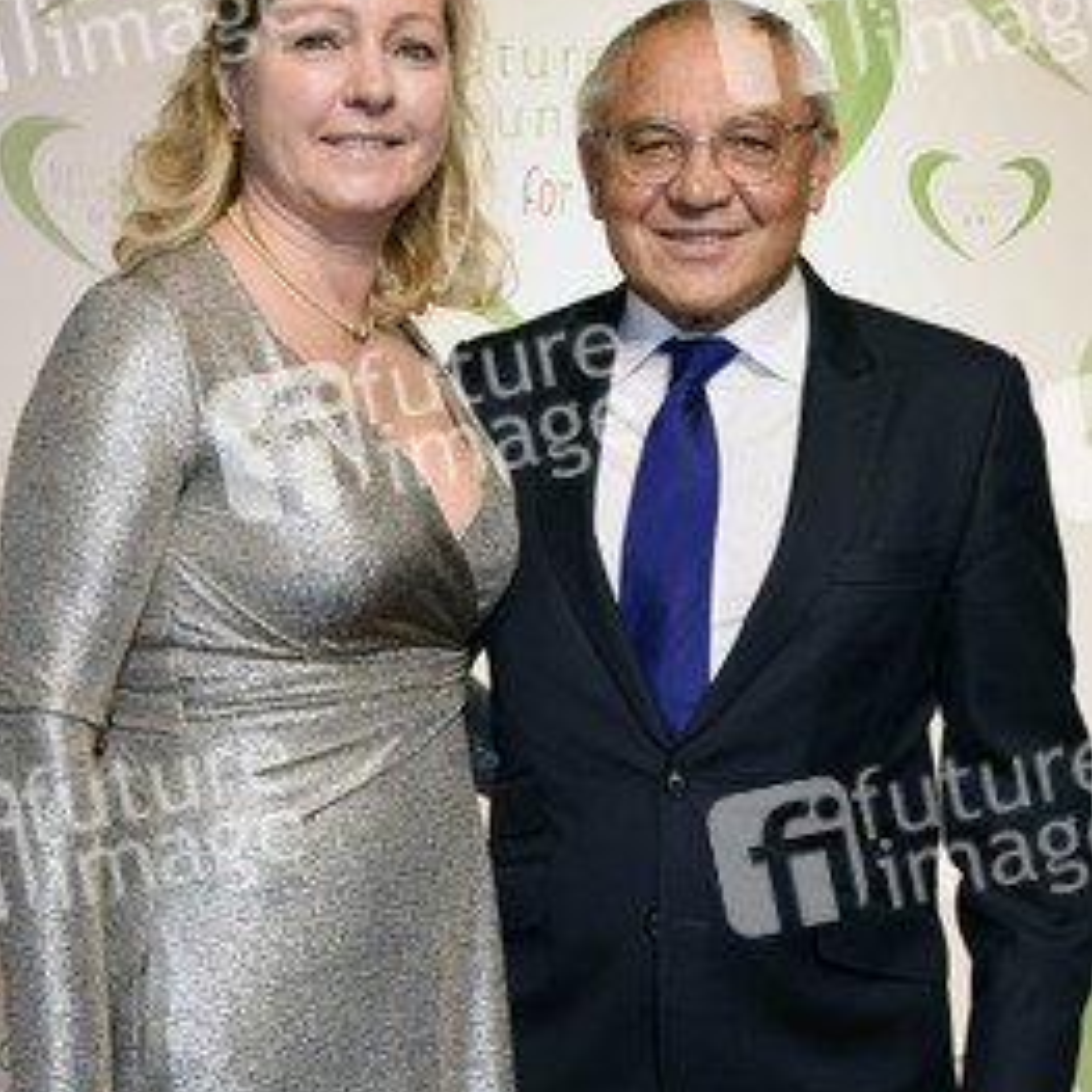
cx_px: 544
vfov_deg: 34.6
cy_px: 631
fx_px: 1749
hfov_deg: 34.7
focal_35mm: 49
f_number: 6.3
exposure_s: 1/125
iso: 2000
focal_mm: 38
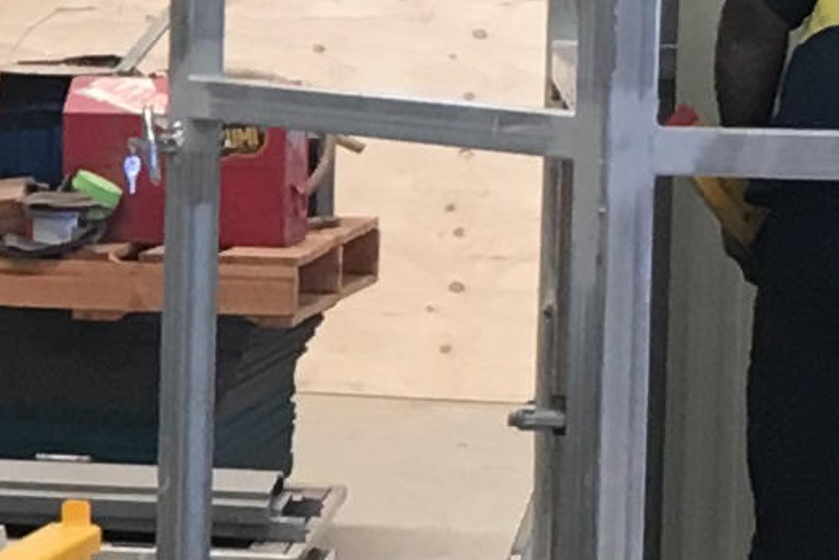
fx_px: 5430
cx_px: -646
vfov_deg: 5.9
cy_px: 143
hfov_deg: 8.5
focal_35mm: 233
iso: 40
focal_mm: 4.15
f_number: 2.2
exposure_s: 1/33
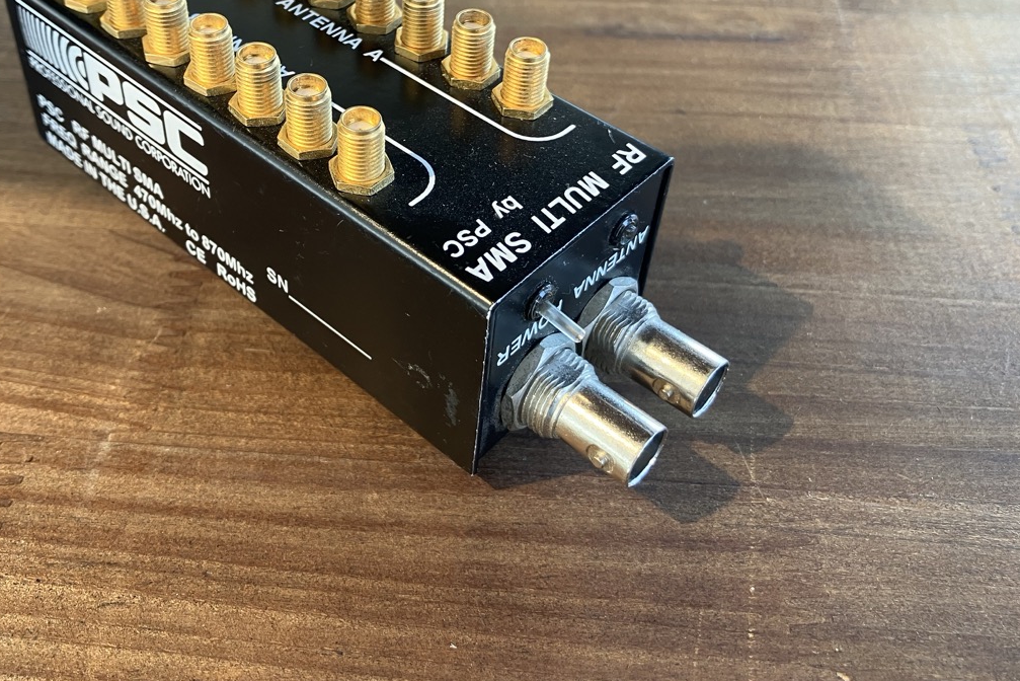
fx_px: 1049
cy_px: 225
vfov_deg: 35.6
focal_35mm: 37
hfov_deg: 51.7
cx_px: 443
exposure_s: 1/50
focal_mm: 3.99
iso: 50
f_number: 1.8
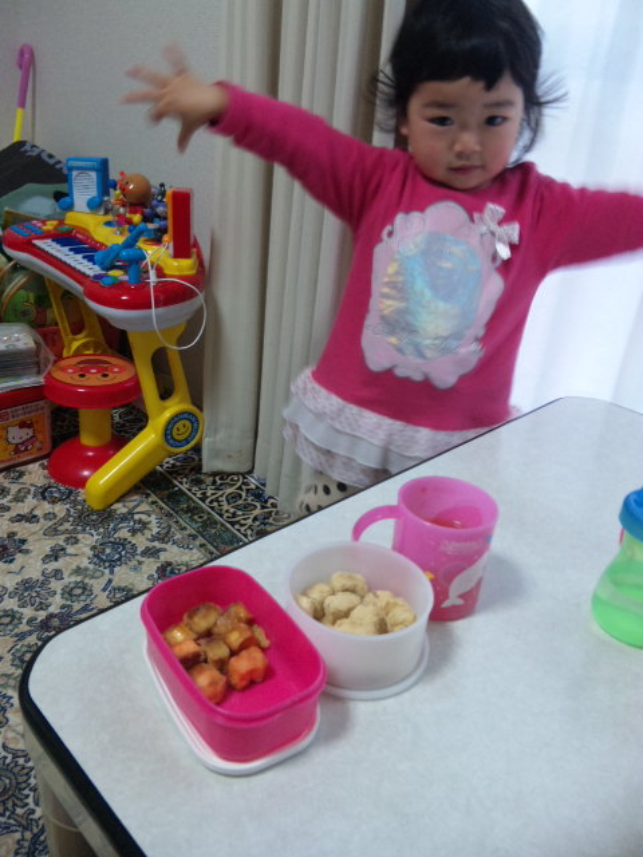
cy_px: 428
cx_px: 322
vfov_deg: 61.7
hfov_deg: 48.2
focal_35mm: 29
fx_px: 718
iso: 118
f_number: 2.8
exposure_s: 1/4
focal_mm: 4.82
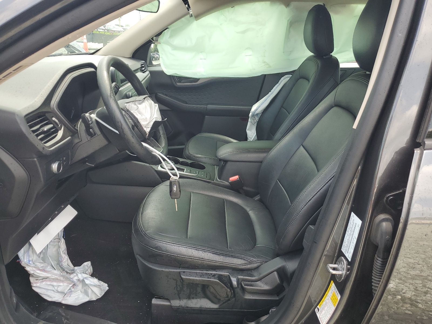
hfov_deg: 67.3
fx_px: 324
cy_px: 162
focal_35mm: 26
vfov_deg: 53.1
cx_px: 216
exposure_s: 1/370
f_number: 1.5
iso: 50
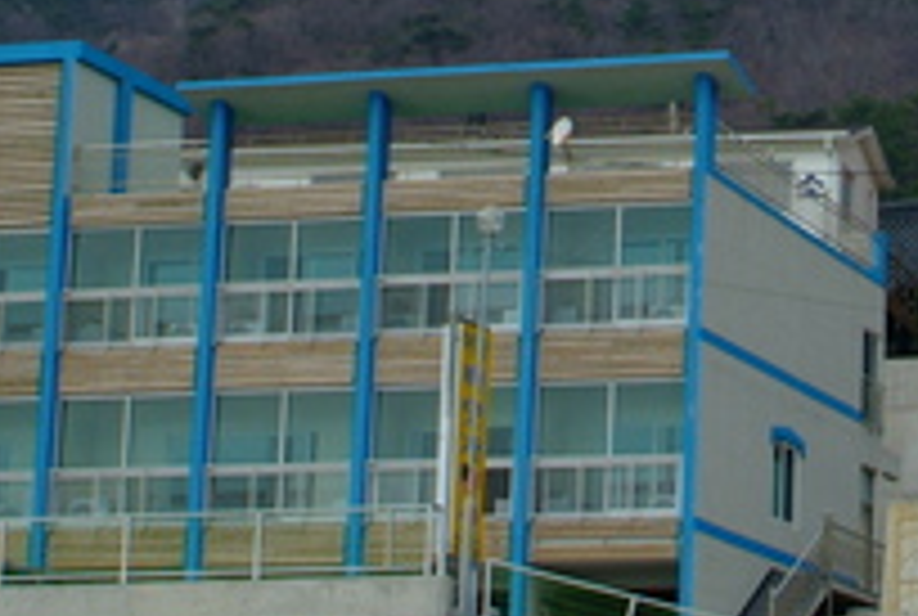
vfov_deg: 9.6
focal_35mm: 144
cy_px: 117
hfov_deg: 13.9
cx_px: 1051
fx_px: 3680
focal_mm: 28
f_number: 11
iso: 200
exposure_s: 1/180
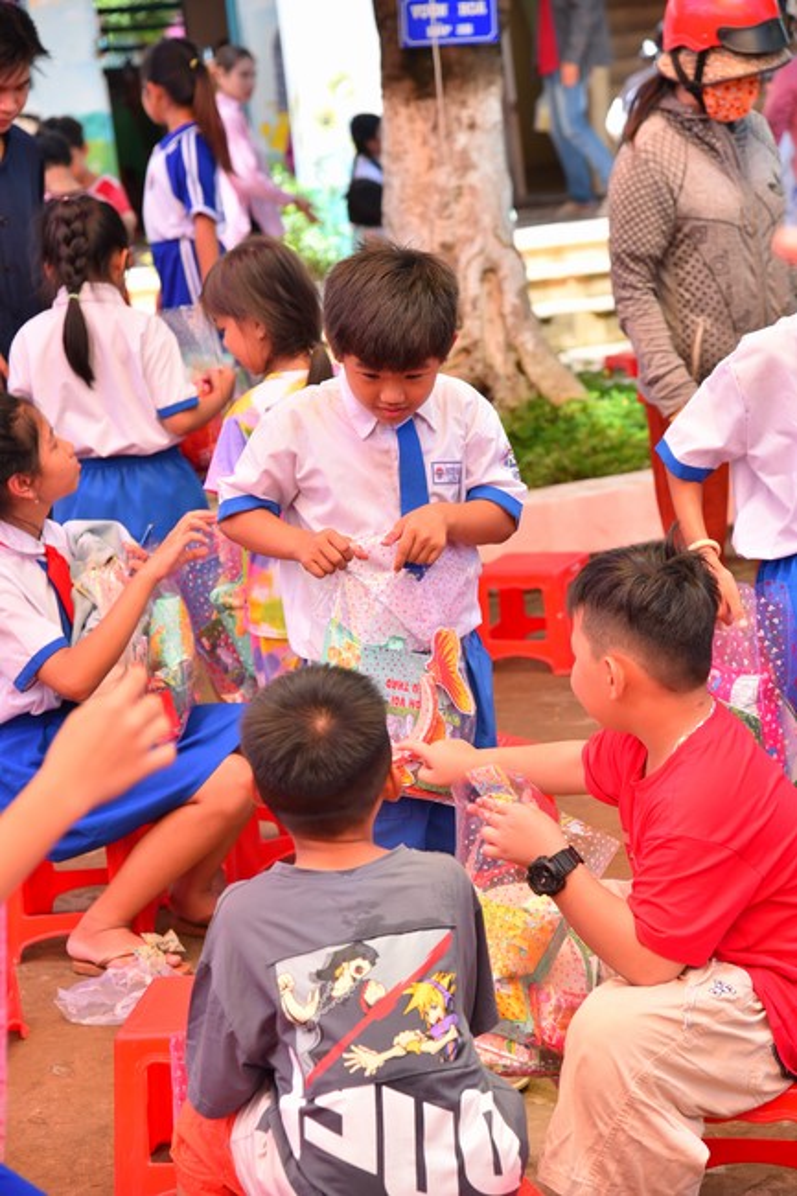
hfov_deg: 16.6
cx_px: 398
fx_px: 2724
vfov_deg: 24.8
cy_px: 598
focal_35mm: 82
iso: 200
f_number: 5.6
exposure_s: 1/250
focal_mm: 82
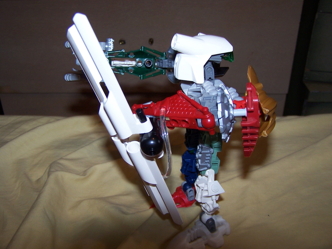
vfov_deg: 37.7
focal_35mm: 38
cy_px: 124
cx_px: 166
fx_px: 364
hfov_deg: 49.0
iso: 80
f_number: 2.8
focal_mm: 6.3
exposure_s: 1/60
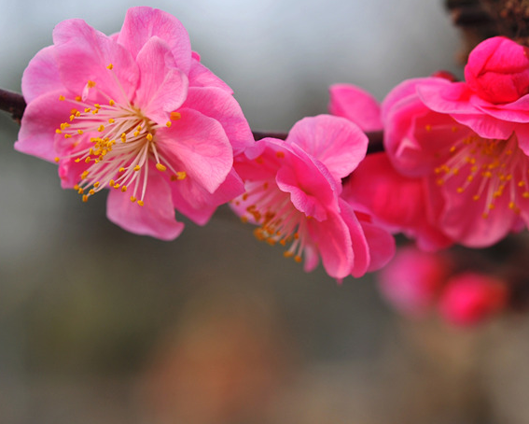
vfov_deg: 13.0
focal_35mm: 119
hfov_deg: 16.1
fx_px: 1864
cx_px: 314
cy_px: 209
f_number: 6.3
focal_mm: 60
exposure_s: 1/125
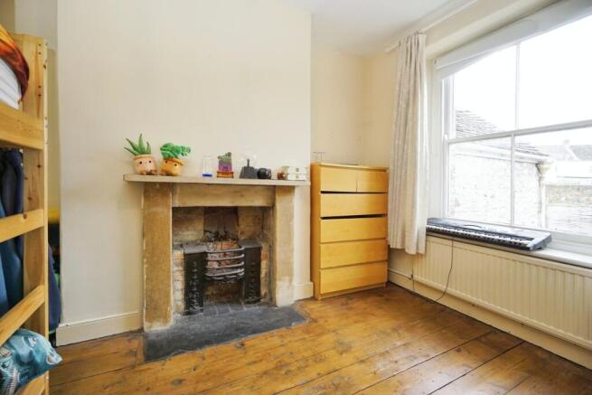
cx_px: 296
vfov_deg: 77.4
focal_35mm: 15
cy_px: 198
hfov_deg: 100.4
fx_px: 247
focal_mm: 10
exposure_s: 1/100
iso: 500
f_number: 4
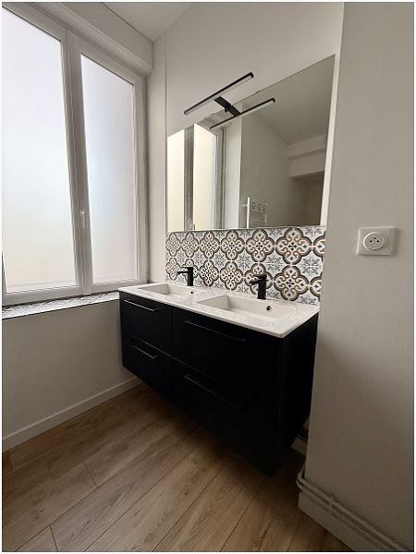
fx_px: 224
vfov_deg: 102.1
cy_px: 277
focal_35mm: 14
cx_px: 208
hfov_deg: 85.7
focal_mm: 2.22
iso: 80
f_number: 2.2
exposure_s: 1/99
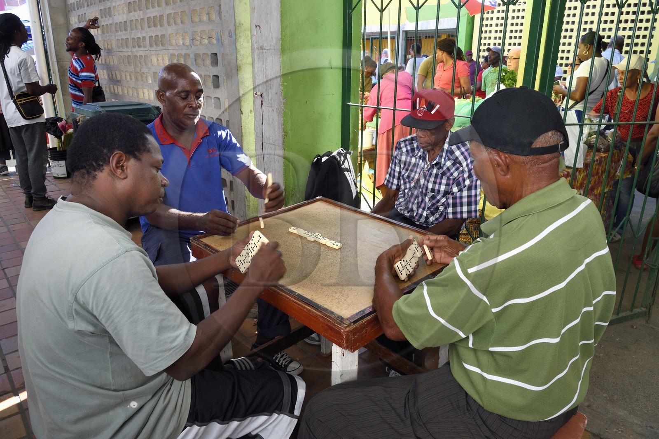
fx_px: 439
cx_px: 330
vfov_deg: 53.1
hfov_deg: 73.8
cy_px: 220
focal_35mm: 24
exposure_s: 1/60
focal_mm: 24
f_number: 11
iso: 400
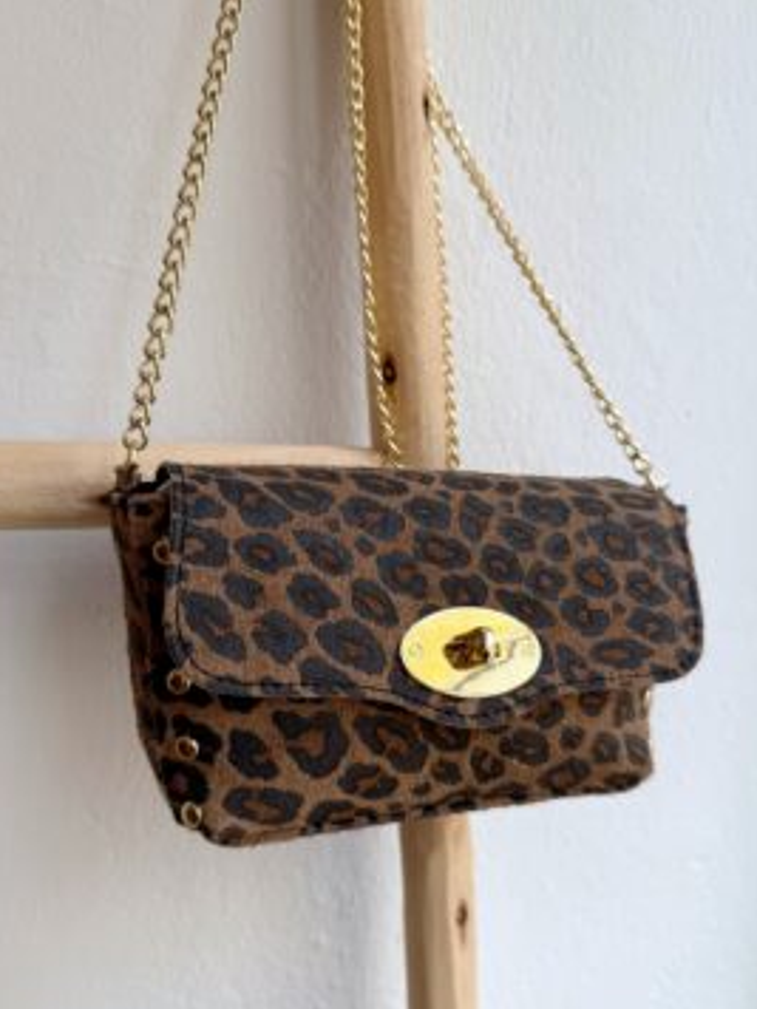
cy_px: 513
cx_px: 394
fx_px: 787
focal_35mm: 27
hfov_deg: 51.3
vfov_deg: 65.3
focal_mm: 6.76
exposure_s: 1/909
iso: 80
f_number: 1.78
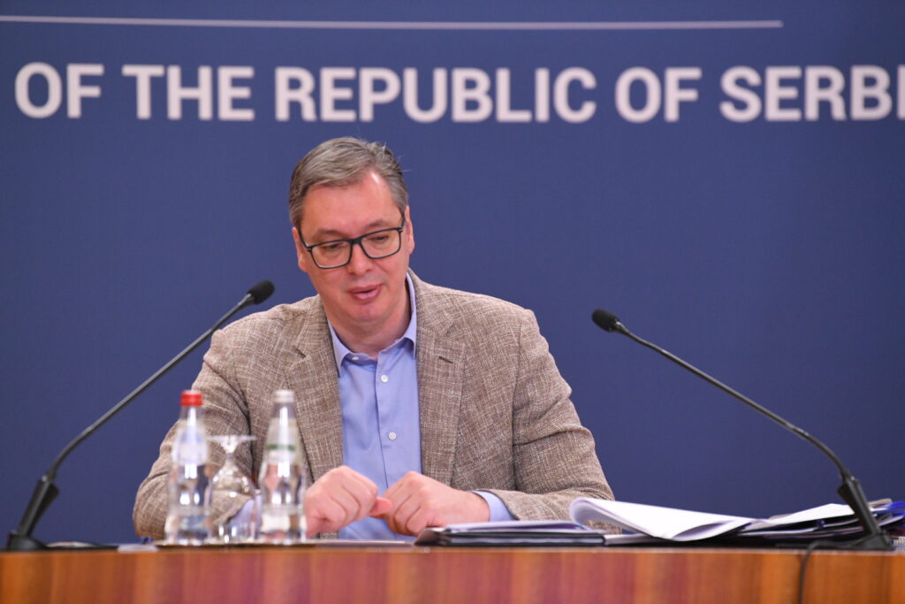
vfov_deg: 6.9
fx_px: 5028
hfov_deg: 10.3
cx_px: 452
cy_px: 302
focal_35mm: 200
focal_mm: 200
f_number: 4
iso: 3200
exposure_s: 1/320
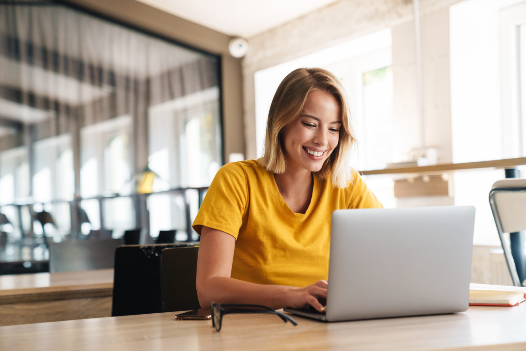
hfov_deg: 28.8
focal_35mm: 70
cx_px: 263
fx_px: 1023
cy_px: 176
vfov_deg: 19.5
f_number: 3.2
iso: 1250
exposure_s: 1/250
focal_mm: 70
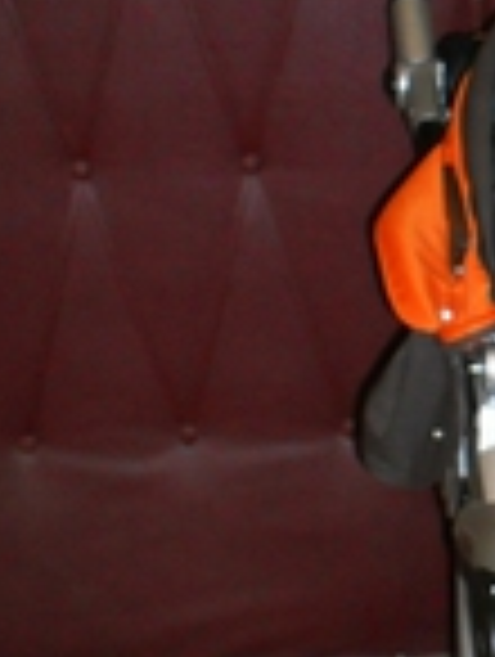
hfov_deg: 13.2
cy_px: 648
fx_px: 2053
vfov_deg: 17.8
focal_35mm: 108
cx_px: 680
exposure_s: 1/45
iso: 200
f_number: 3.2
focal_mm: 6.3
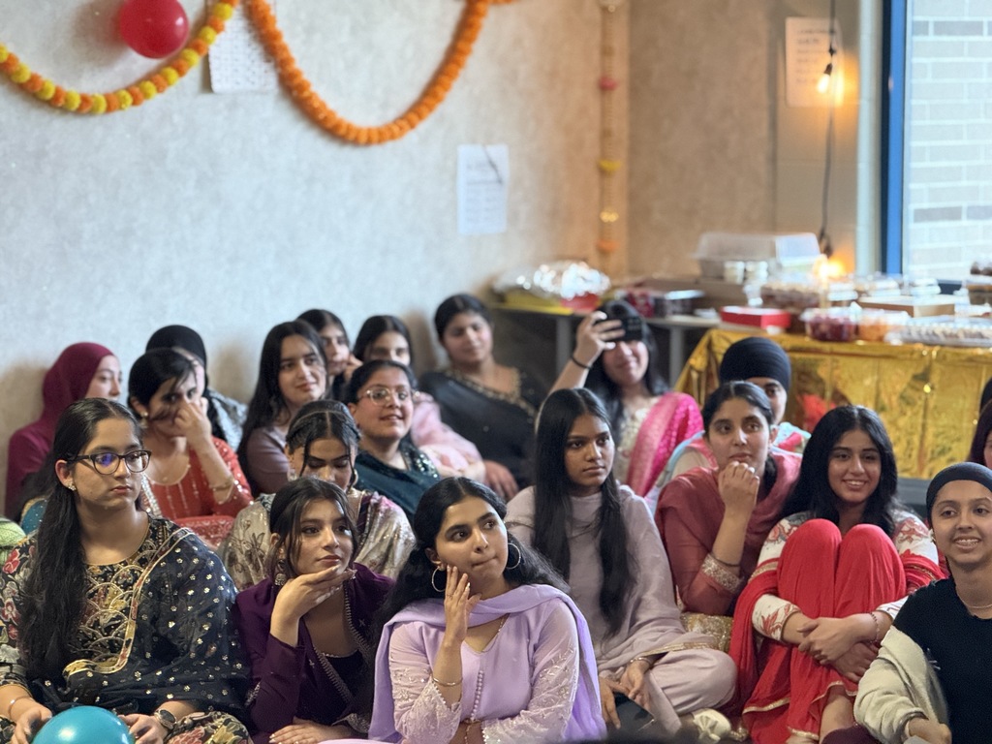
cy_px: 372
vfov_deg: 12.3
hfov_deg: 16.4
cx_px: 496
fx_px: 3439
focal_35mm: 120
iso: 1250
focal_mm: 15.66
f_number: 2.8
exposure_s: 1/40
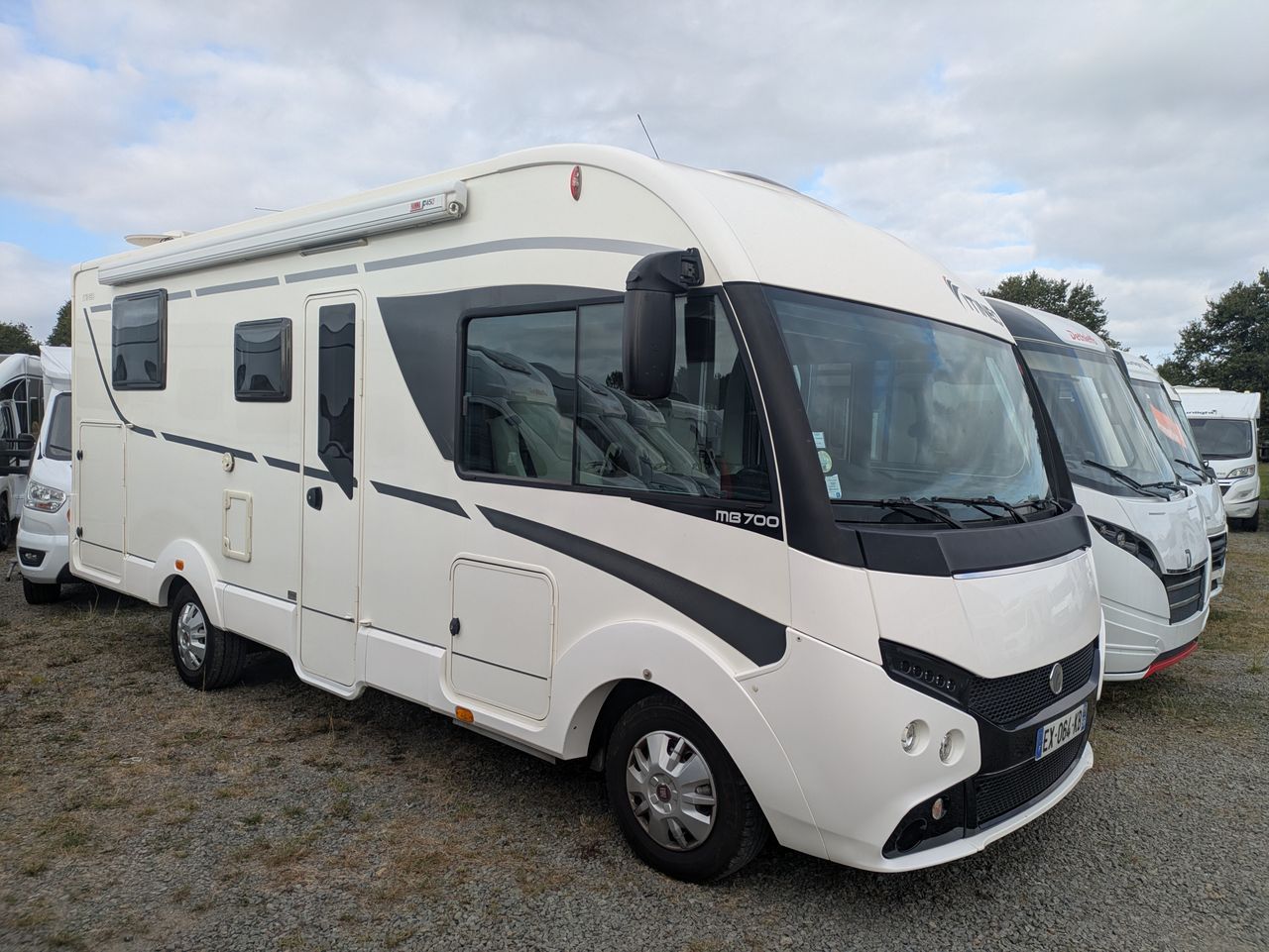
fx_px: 917
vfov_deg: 54.9
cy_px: 476
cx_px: 634
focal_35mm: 25
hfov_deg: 69.4
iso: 52
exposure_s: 1/867
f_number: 1.89
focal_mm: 5.43
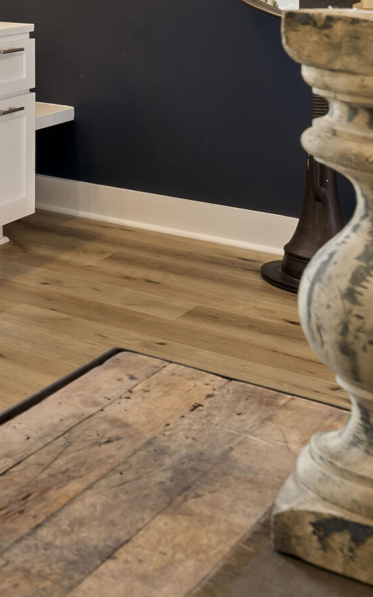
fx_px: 1172
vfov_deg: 26.4
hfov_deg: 14.9
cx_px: -364
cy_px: -58
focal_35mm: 72
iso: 100
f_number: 9
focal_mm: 21
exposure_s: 1/2
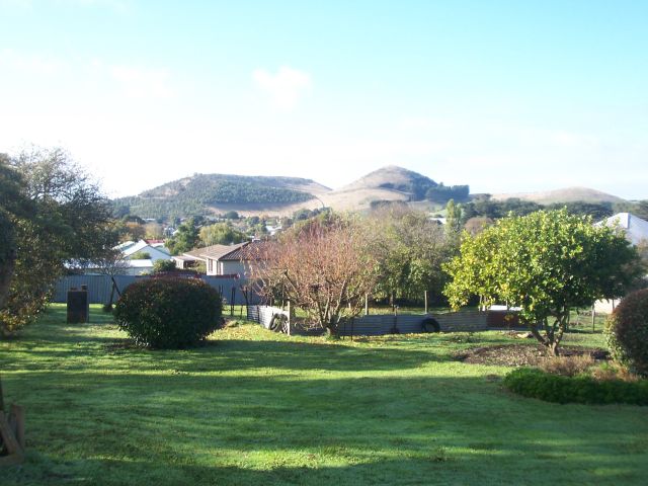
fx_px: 730
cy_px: 243
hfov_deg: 47.9
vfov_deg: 36.8
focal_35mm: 39
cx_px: 324
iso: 64
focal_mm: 6.4
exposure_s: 1/160
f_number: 3.9
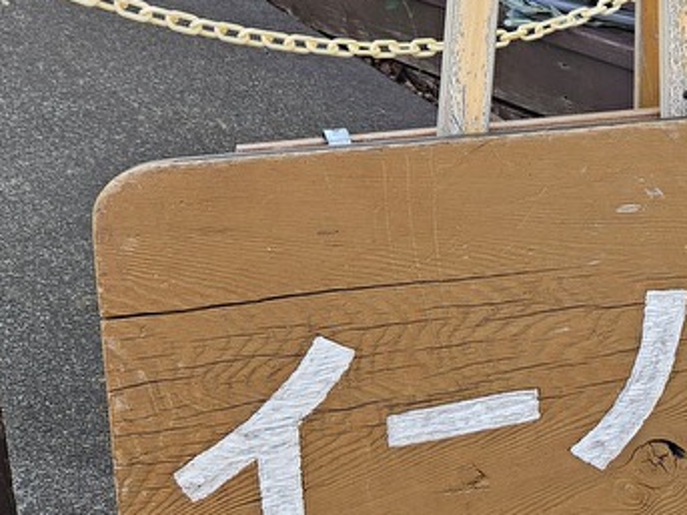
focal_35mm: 67
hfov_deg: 25.8
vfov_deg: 21.7
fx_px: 1329
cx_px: 831
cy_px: 130
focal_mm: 5.4
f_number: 1.8
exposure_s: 1/180
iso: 32
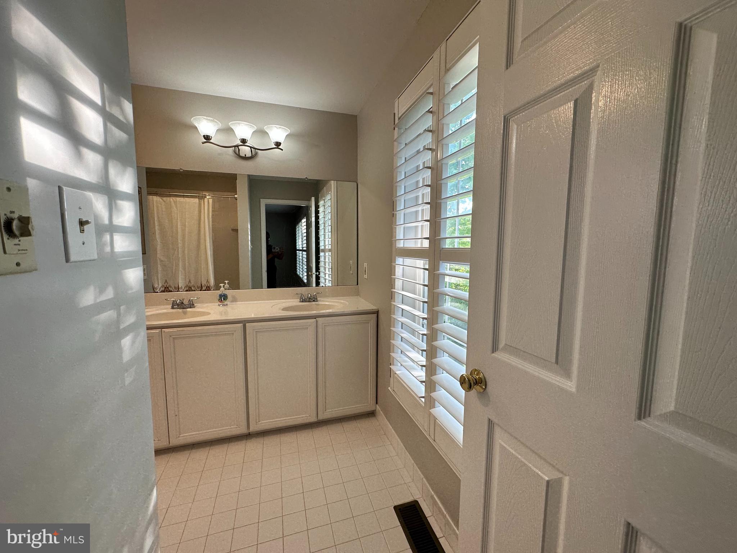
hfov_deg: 102.1
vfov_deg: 85.7
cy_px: 276
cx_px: 368
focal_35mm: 14
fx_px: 298
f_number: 2.2
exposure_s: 1/120
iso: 80
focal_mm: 2.22
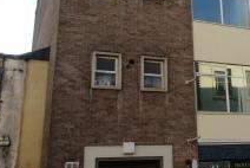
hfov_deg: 32.2
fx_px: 396
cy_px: 31
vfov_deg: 23.5
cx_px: 250
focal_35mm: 57
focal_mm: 18
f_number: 10
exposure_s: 1/80
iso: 100
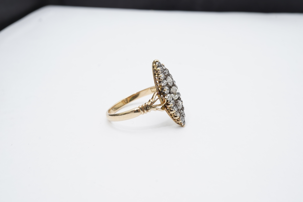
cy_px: 101
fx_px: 379
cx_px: 152
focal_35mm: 45
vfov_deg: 29.9
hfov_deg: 43.6
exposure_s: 1/125
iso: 640
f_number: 22
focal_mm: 30
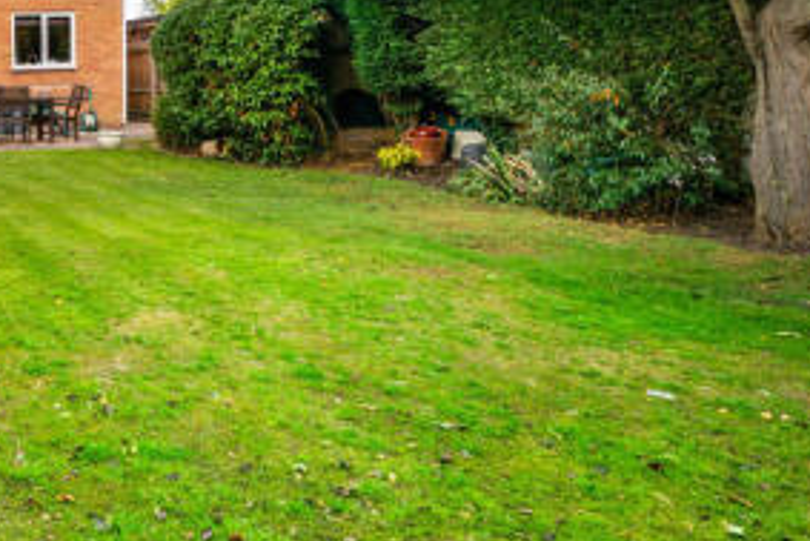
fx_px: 864
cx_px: -110
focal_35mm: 38
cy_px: 96
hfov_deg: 39.5
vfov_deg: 33.6
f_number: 8
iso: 200
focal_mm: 16.6
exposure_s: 1/125
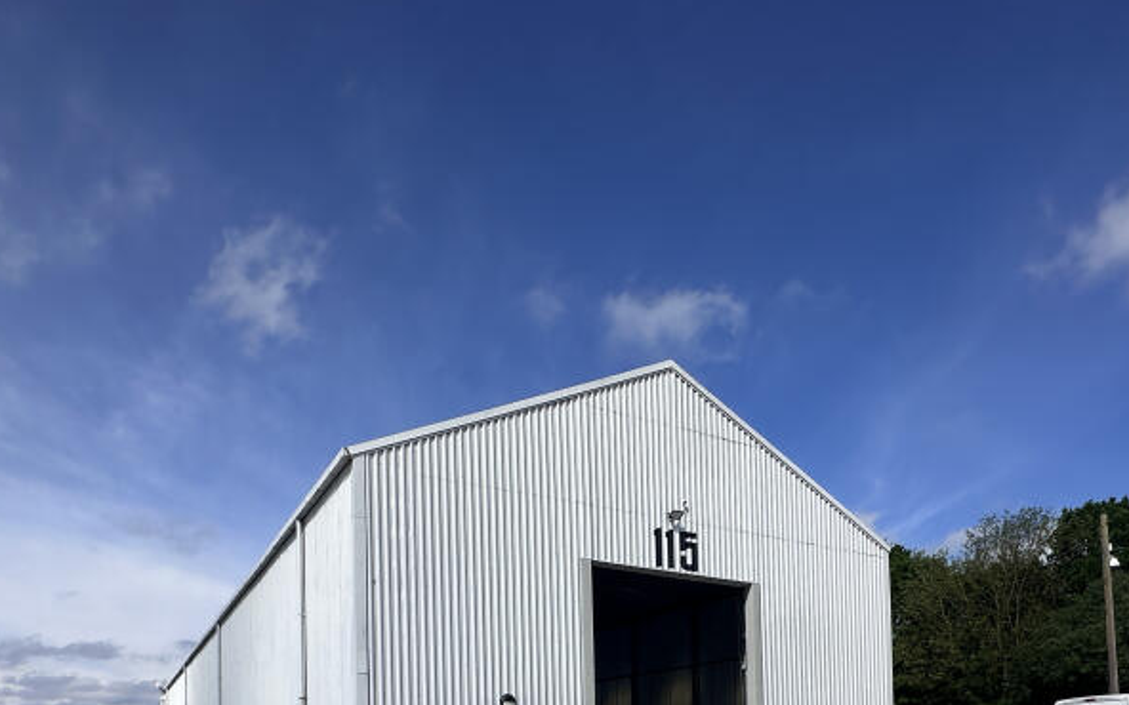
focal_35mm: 44
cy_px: 707
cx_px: 585
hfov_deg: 45.3
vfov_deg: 27.5
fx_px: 1354
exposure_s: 1/10753
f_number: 1.78
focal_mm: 6.86
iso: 80
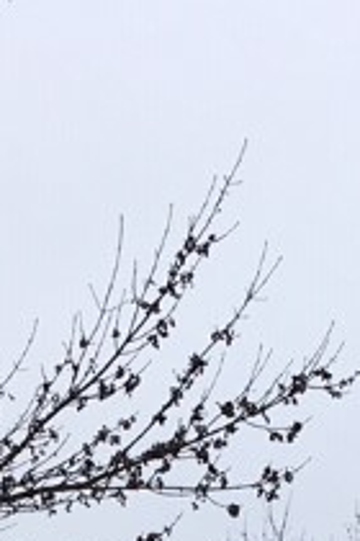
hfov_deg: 6.6
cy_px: 1347
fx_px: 3105
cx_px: 244
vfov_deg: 8.9
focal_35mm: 207
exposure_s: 1/905
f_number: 2.2
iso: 25
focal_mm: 4.15
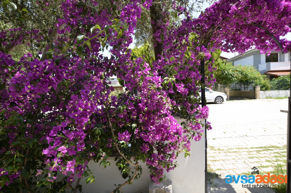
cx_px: 146
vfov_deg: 69.4
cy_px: 96
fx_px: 139
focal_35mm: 17
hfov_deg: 92.6
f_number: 6.7
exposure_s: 1/125
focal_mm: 11.5
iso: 100
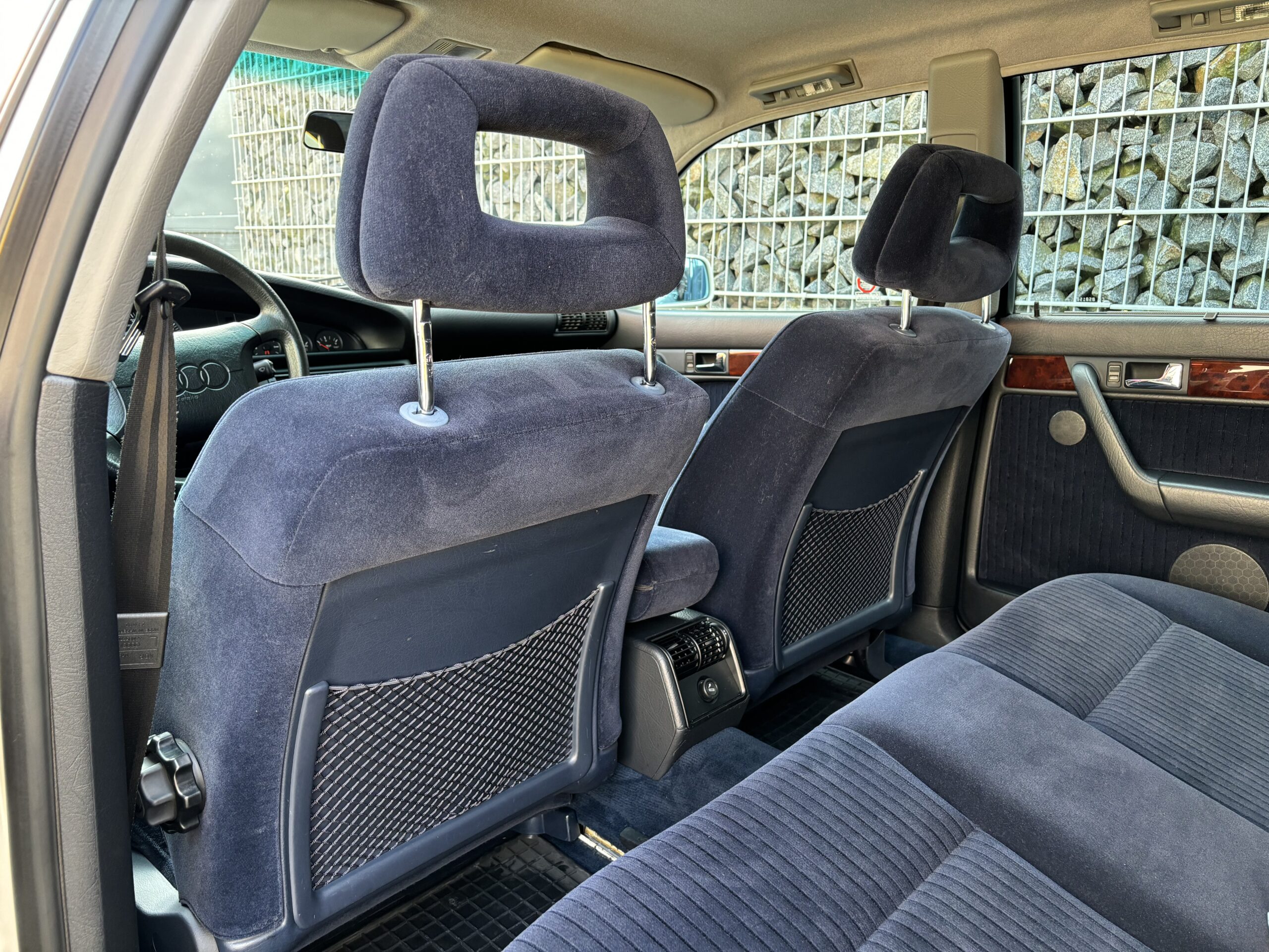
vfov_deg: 53.1
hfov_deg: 67.3
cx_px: 634
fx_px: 953
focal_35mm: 26
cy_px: 476
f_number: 1.6
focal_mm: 5.96
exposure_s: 1/67
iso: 125
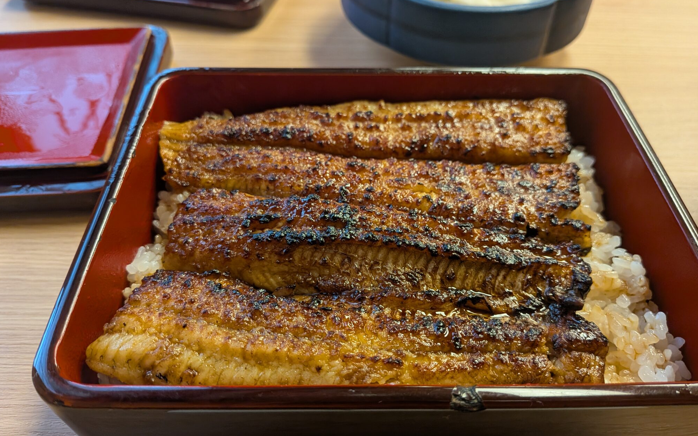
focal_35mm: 26
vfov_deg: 47.6
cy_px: 226
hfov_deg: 70.4
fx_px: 495
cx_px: 354
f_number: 1.7
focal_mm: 4.53
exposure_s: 1/100
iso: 496
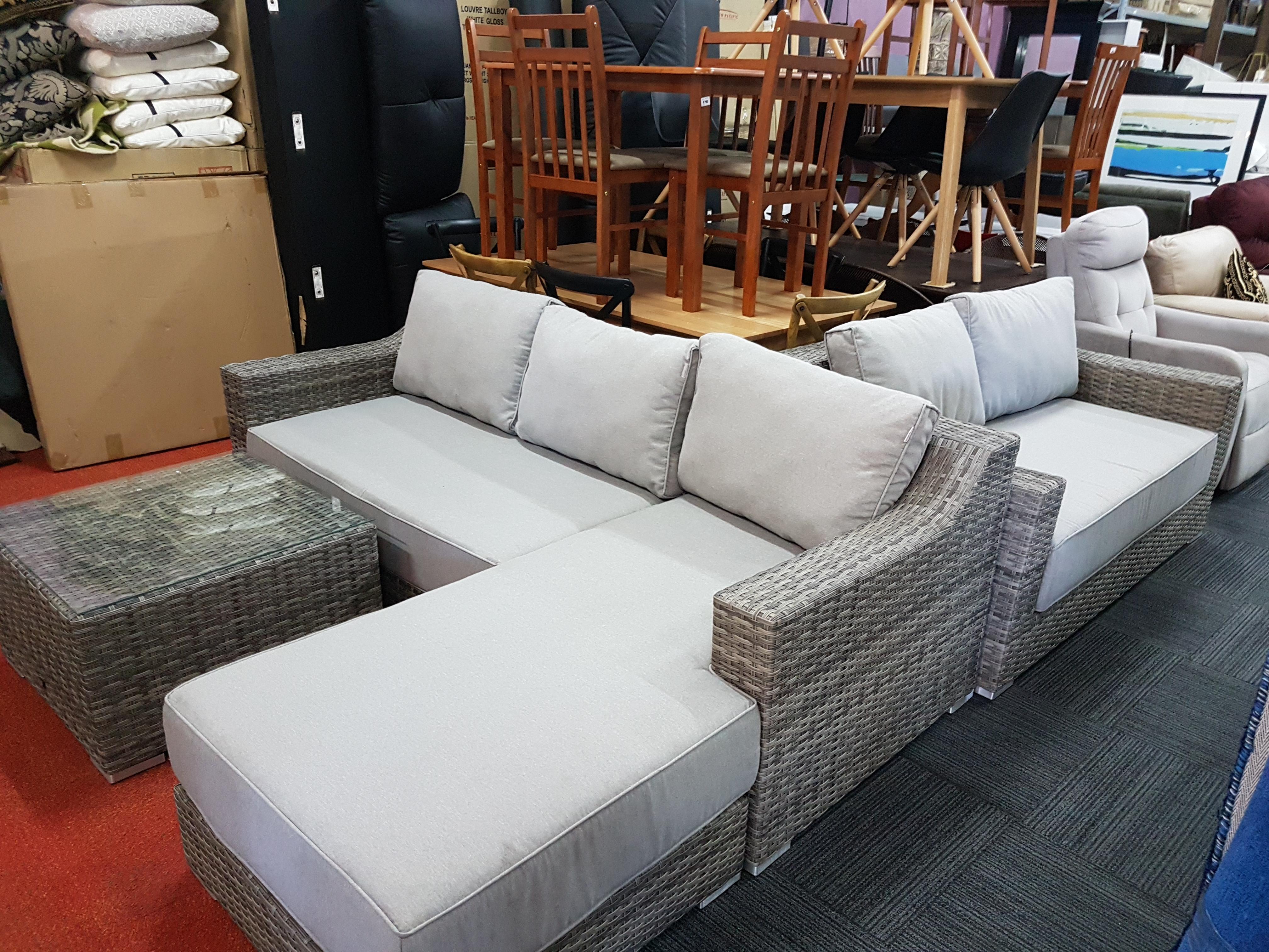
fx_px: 953
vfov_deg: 53.1
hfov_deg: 67.3
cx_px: 634
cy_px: 476
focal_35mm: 26
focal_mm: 4.2
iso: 250
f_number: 1.7
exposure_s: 1/17
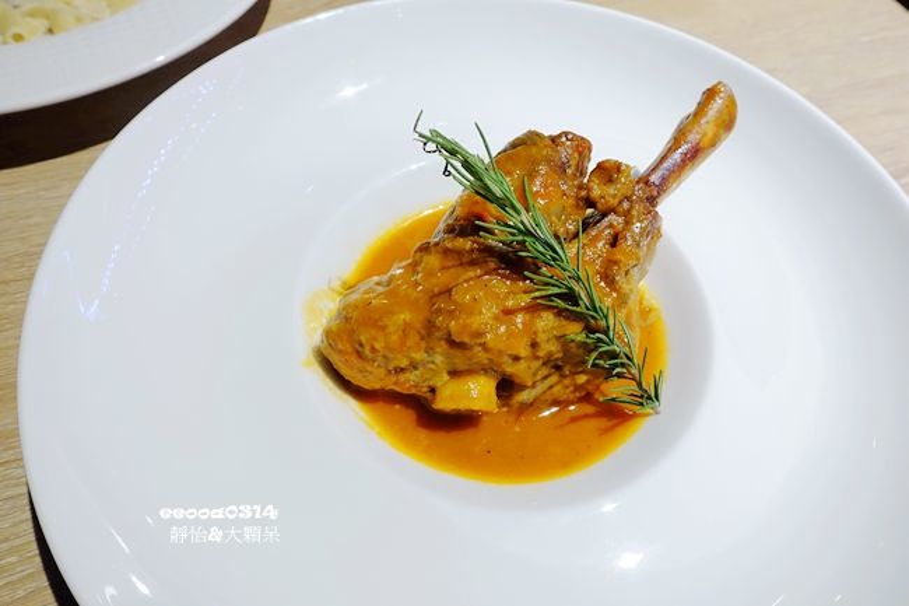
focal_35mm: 24
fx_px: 606
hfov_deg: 73.8
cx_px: 454
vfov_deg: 53.1
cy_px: 303
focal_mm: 8.8
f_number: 4
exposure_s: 1/50
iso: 800
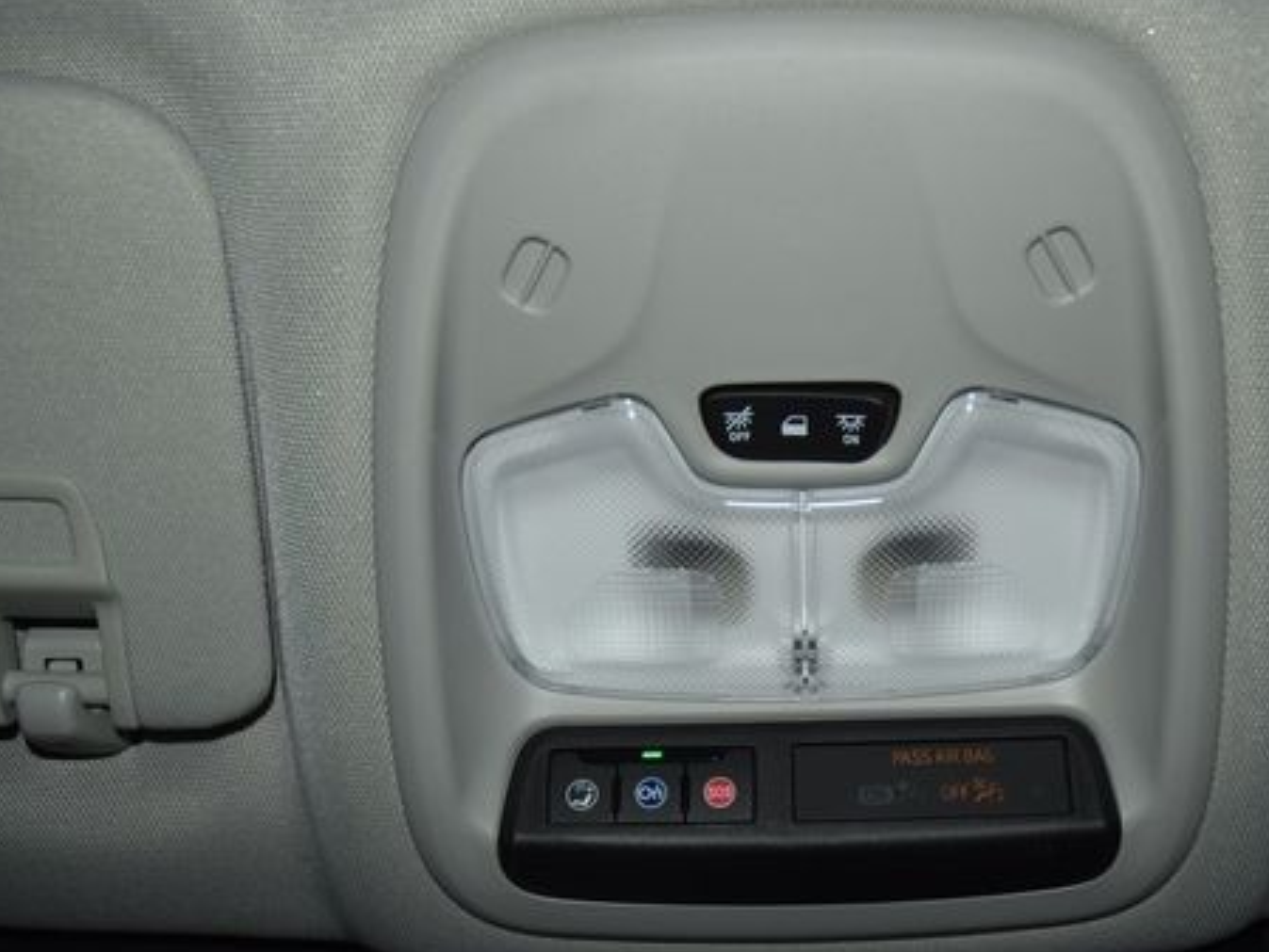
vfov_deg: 38.6
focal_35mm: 37
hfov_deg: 49.6
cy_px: 527
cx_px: 800
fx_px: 1357
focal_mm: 18
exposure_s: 1/125
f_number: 3.5
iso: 180
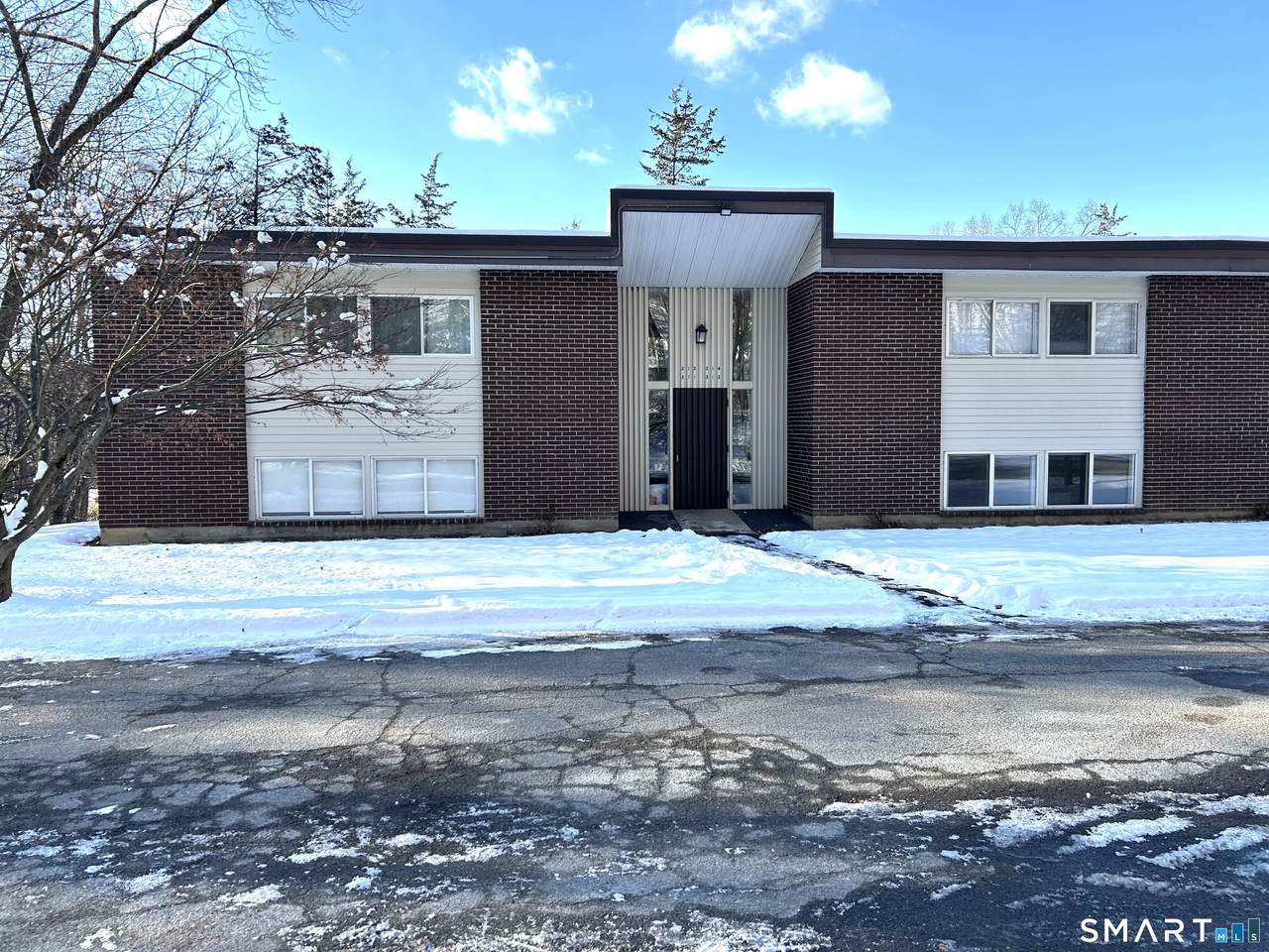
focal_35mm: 26
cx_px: 634
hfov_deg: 67.3
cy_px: 476
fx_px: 953
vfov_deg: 53.1
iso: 50
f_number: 1.5
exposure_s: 1/1000
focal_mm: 5.7
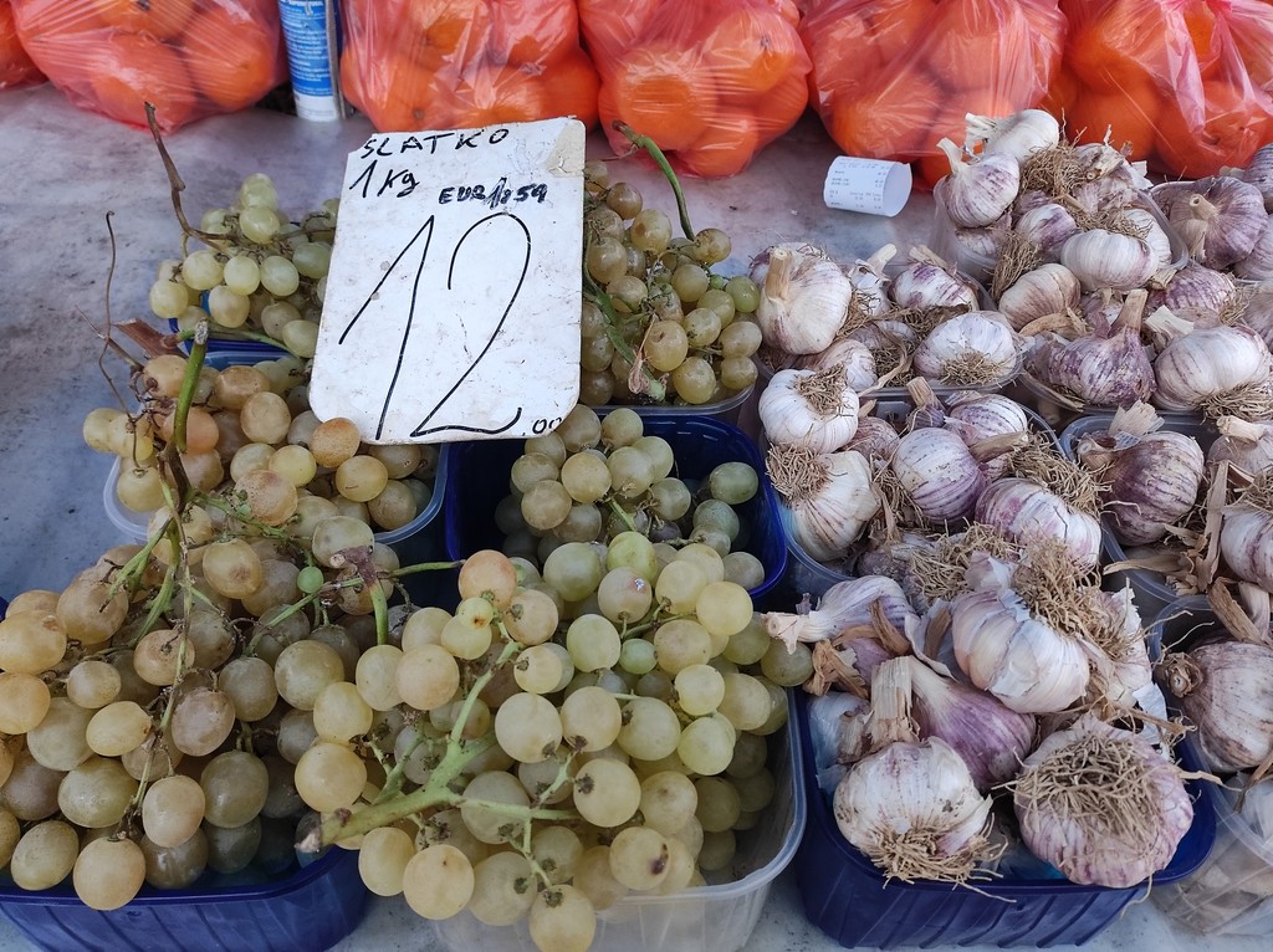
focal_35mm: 25
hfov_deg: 69.4
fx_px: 919
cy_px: 476
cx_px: 636
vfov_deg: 54.8
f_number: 1.79
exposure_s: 1/33
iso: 818
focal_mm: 4.7
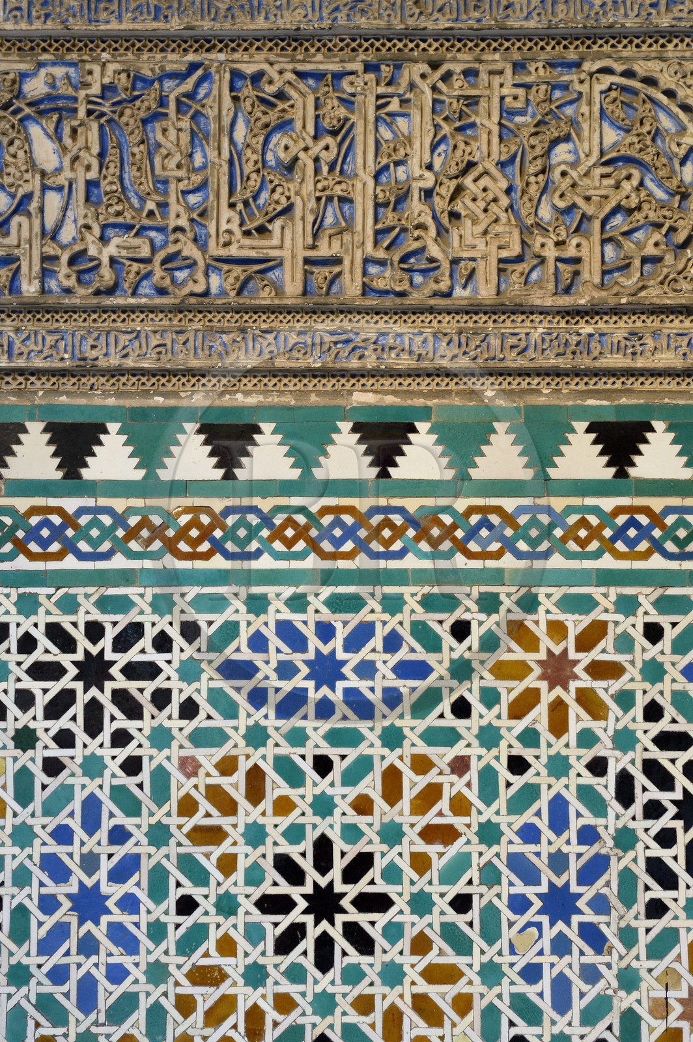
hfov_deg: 23.3
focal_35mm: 58
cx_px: 346
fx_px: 1678
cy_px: 521
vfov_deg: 34.5
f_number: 5.6
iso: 800
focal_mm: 58
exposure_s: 1/50
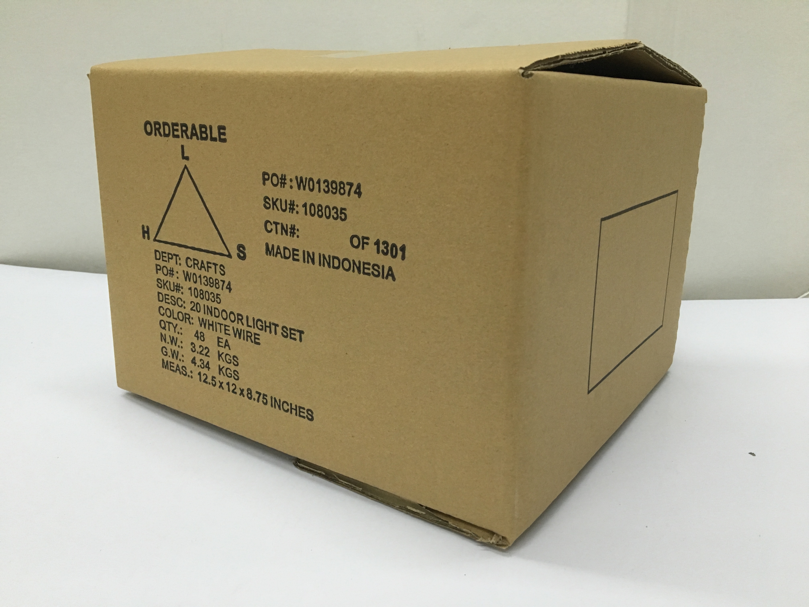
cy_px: 304
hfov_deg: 61.7
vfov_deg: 48.2
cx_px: 404
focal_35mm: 29
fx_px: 678
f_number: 2.2
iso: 160
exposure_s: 1/33
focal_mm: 4.15
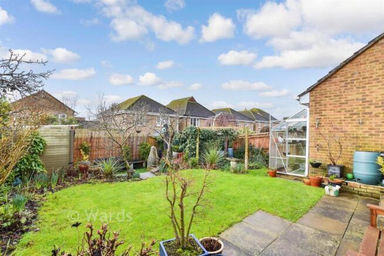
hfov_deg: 100.4
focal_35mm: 15
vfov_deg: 77.4
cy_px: 128
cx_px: 192
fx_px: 160
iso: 320
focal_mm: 10
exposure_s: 1/160
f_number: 8
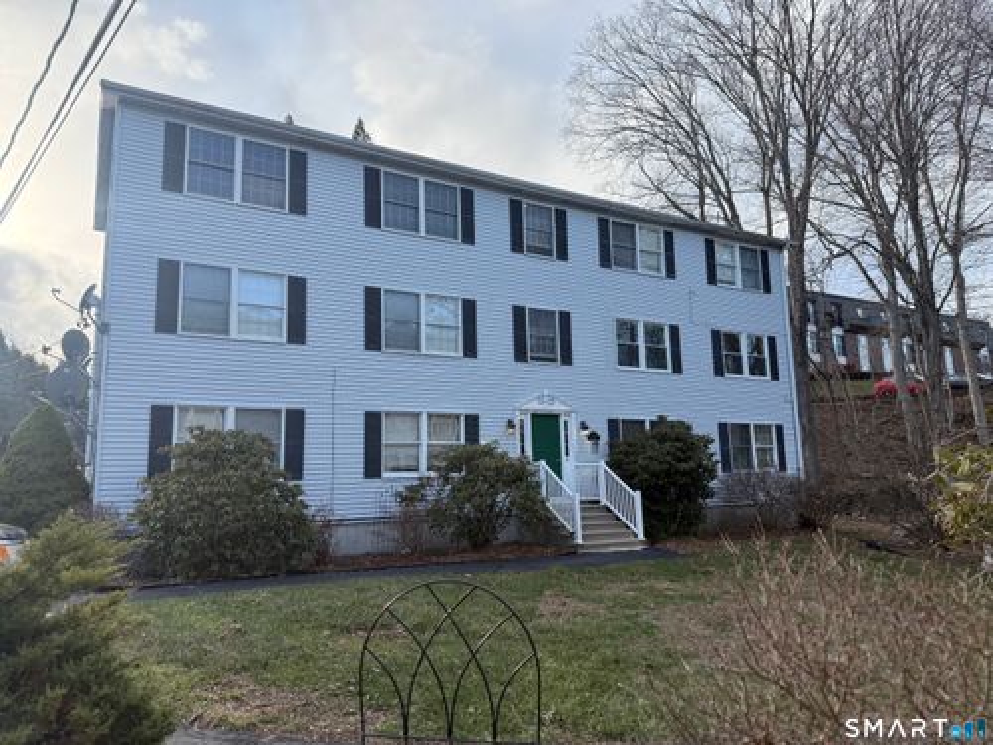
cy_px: 372
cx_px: 496
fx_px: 688
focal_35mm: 24
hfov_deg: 71.6
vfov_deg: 56.8
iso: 100
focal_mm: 6.76
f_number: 1.78
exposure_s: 1/1653
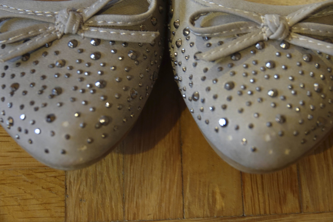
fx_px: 768
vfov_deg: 16.5
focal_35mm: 83
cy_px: 111
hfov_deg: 24.5
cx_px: 166
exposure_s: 1/15
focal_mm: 30.5
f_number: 3.5
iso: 800
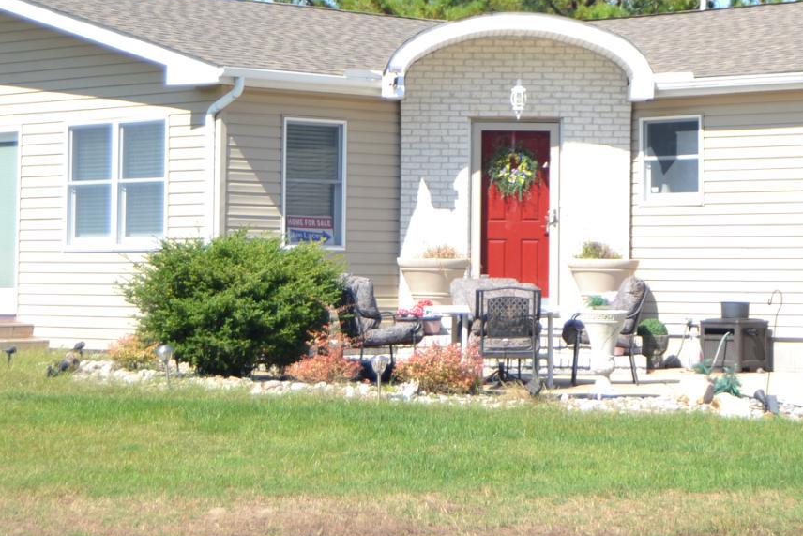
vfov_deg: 12.2
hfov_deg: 18.3
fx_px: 2481
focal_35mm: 111
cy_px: 45
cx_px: 583
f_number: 9
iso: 100
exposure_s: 1/320
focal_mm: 31
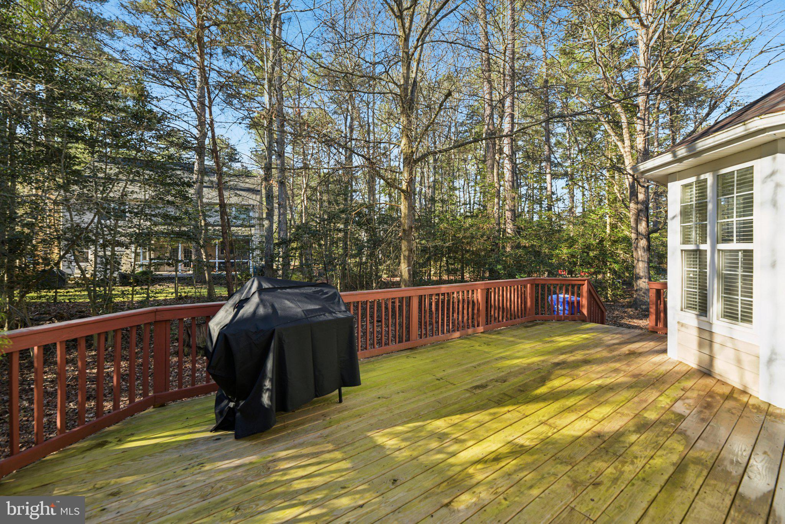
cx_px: 392
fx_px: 327
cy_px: 262
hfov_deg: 100.4
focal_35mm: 15
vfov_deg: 77.3
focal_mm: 15
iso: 100
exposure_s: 1/25
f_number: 8
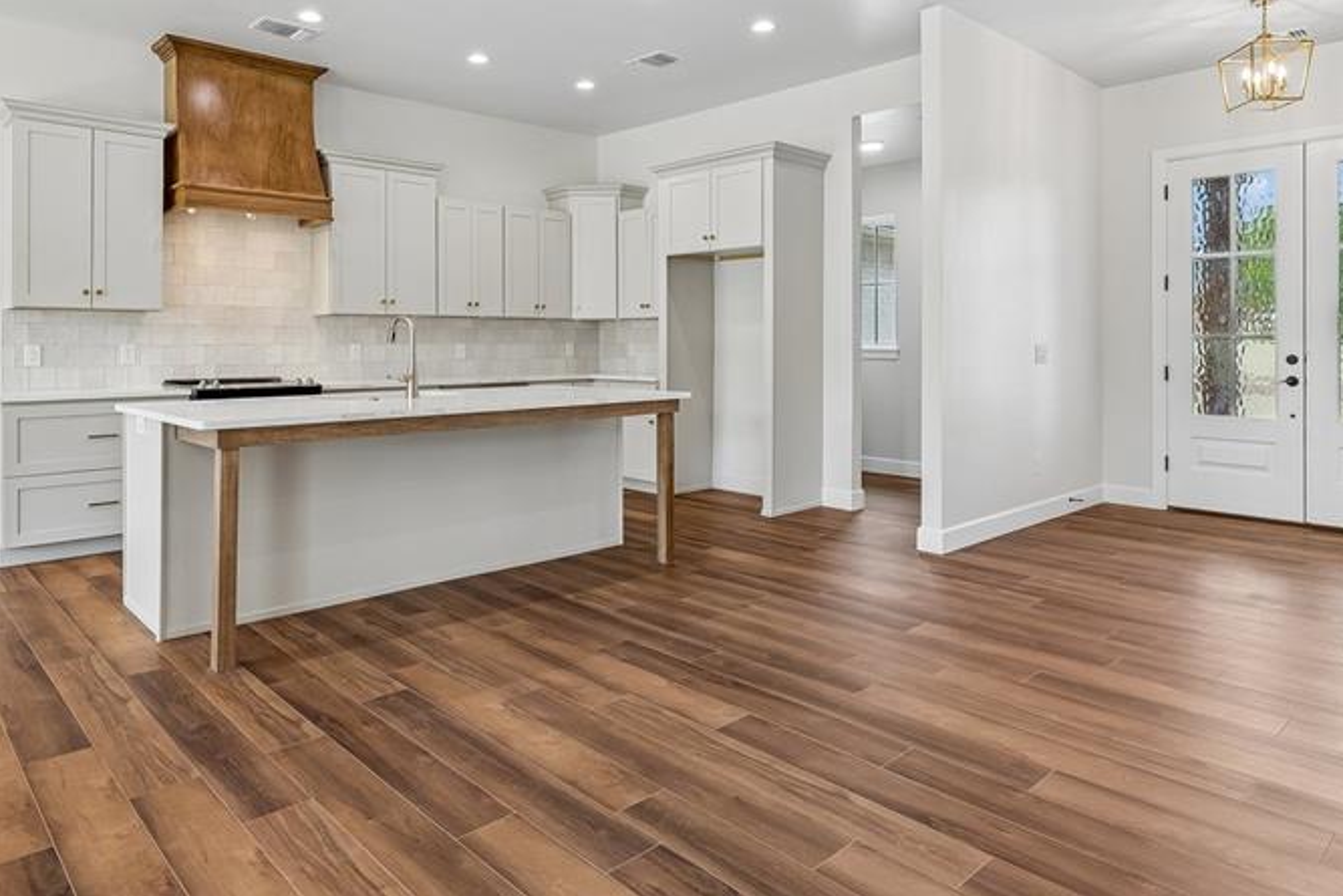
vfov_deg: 54.4
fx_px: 858
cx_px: 609
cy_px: 328
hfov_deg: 75.9
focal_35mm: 23
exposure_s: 1/50
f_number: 6.3
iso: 125
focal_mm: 10
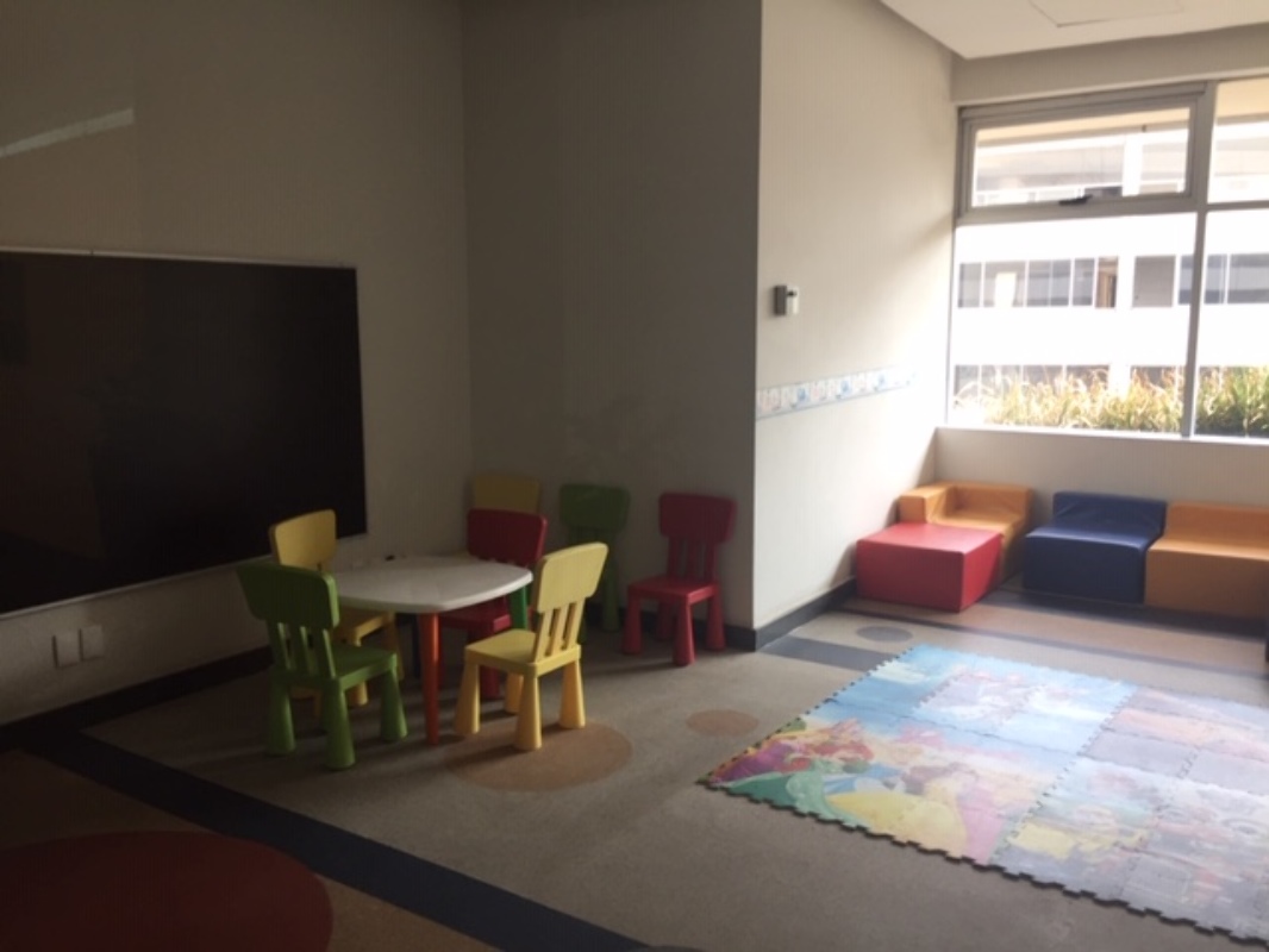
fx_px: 1063
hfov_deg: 61.6
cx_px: 634
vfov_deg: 48.2
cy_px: 476
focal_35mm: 29
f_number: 2.2
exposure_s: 1/60
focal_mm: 4.15
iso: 40
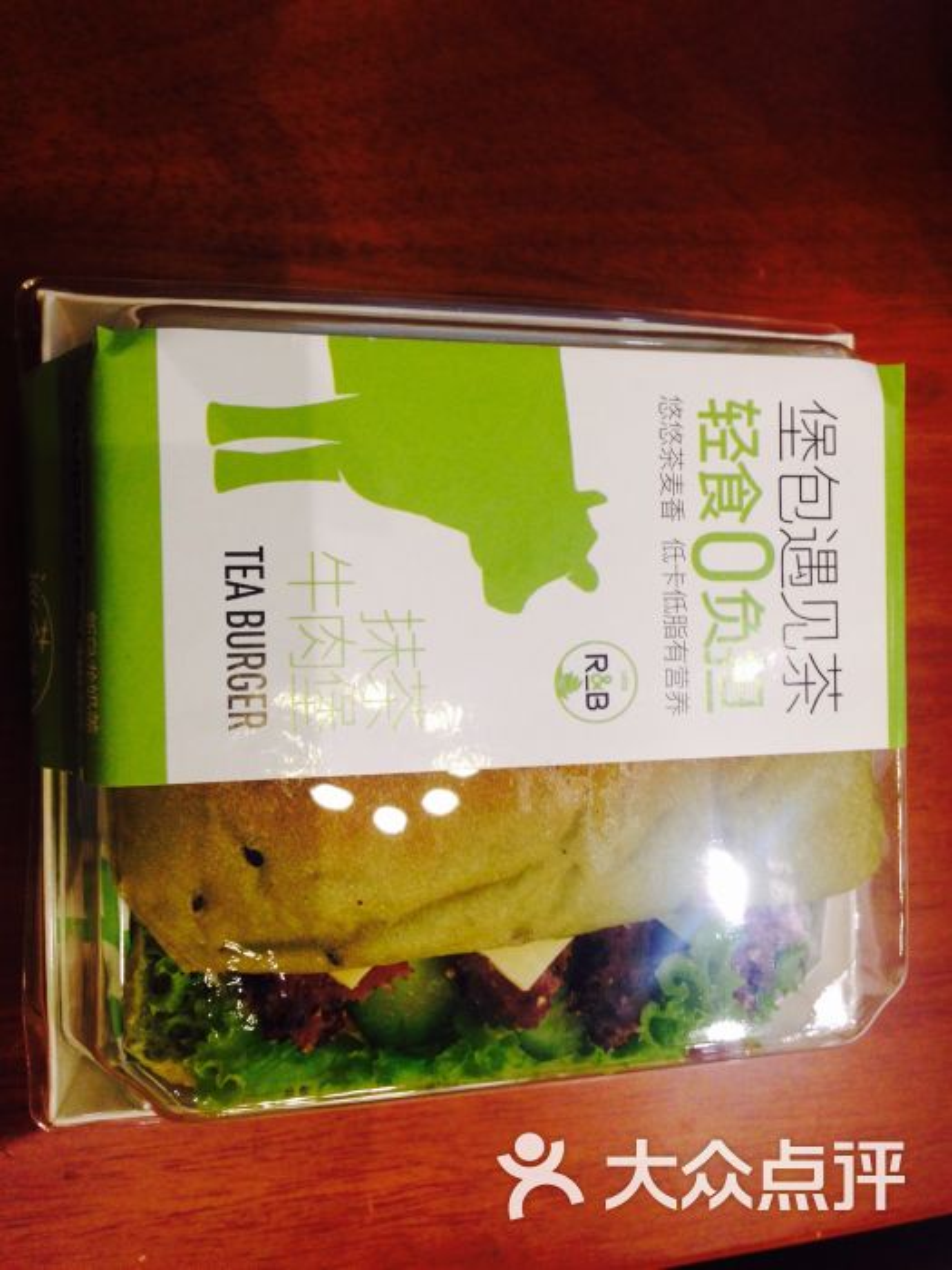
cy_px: 635
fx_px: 1210
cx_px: 476
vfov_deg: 55.4
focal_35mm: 33
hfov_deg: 42.9
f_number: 2.4
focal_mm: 4.12
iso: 80
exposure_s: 1/20
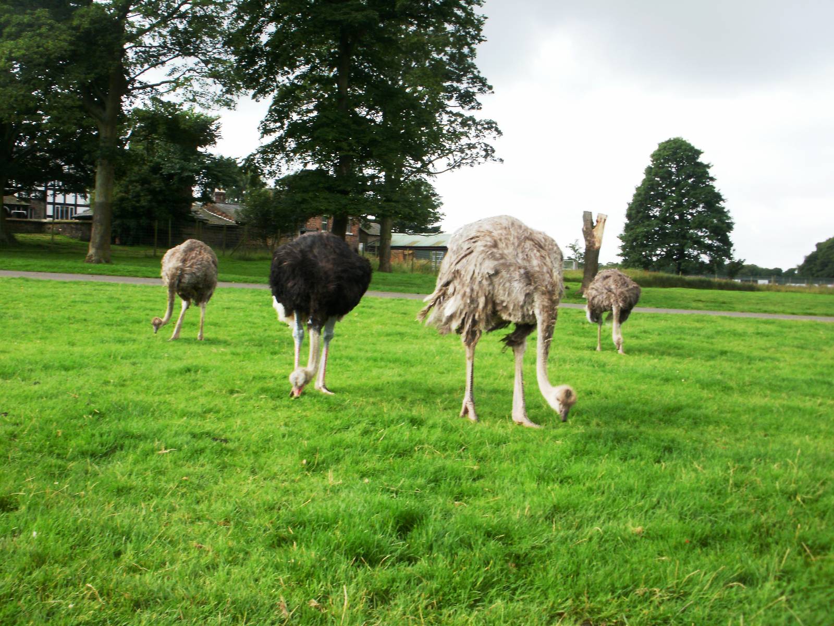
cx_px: 417
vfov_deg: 39.7
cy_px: 313
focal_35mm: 36
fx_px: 867
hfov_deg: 51.4
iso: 100
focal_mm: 6.3
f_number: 5.6
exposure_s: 1/100
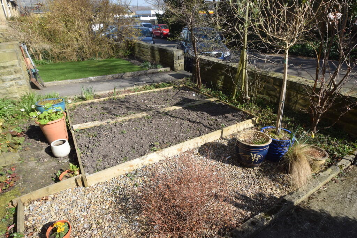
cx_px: 178
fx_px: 208
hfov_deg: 81.2
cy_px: 119
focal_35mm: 21
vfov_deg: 59.5
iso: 200
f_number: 8
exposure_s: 1/250
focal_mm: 14
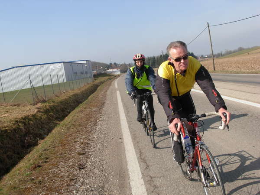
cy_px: 98
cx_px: 130
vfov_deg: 37.7
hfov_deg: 49.0
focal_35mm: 38
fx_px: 285
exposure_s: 1/470
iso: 79
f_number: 4.9
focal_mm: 6.3
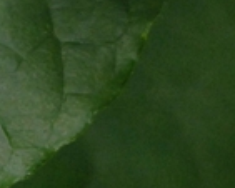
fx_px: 4280
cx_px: 322
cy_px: -205
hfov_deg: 3.1
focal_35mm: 615
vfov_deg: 2.5
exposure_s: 1/160
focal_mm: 60
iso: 400
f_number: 6.3
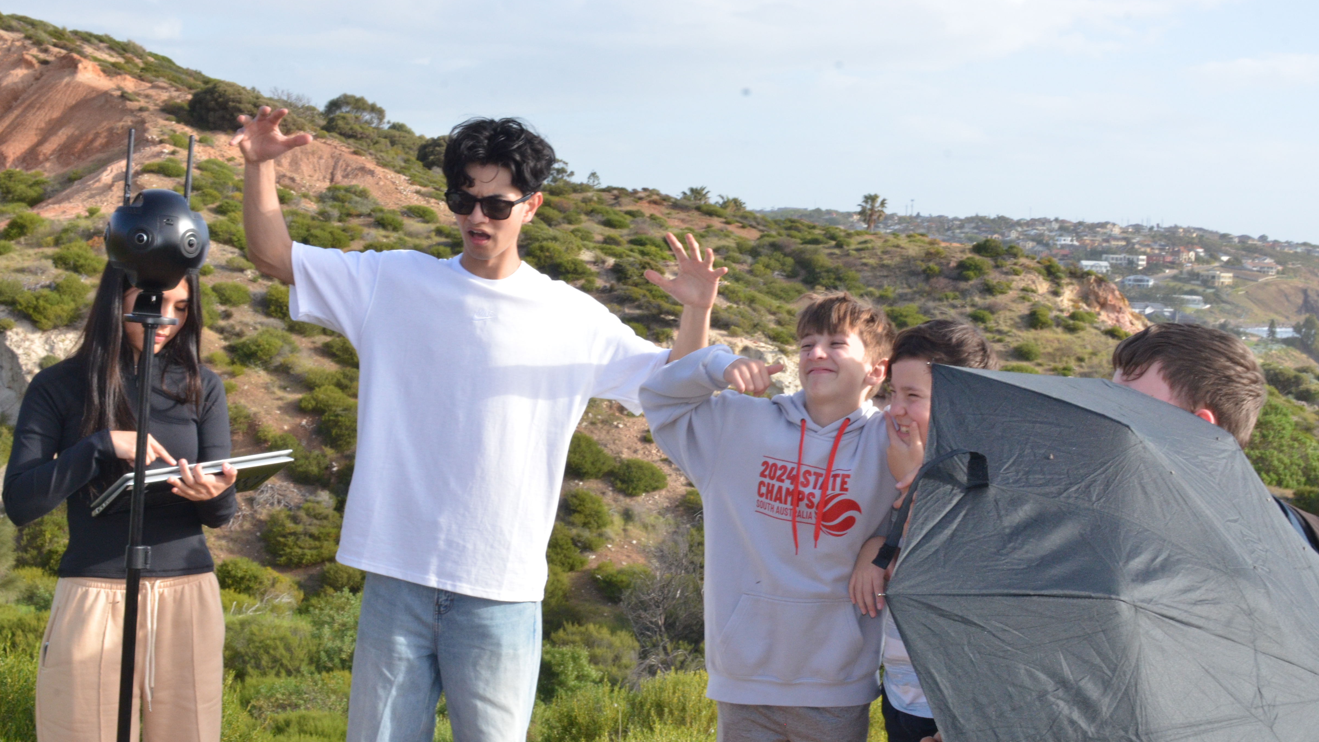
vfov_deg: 24.9
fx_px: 1679
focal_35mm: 48
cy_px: 434
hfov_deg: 42.9
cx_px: 648
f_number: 16
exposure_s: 1/250
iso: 1000
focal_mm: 30
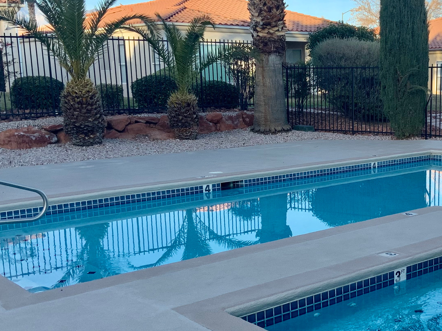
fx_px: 690
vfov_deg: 27.0
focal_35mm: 54
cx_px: 362
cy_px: 203
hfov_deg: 34.3
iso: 16
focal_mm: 3
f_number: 1.8
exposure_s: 1/534
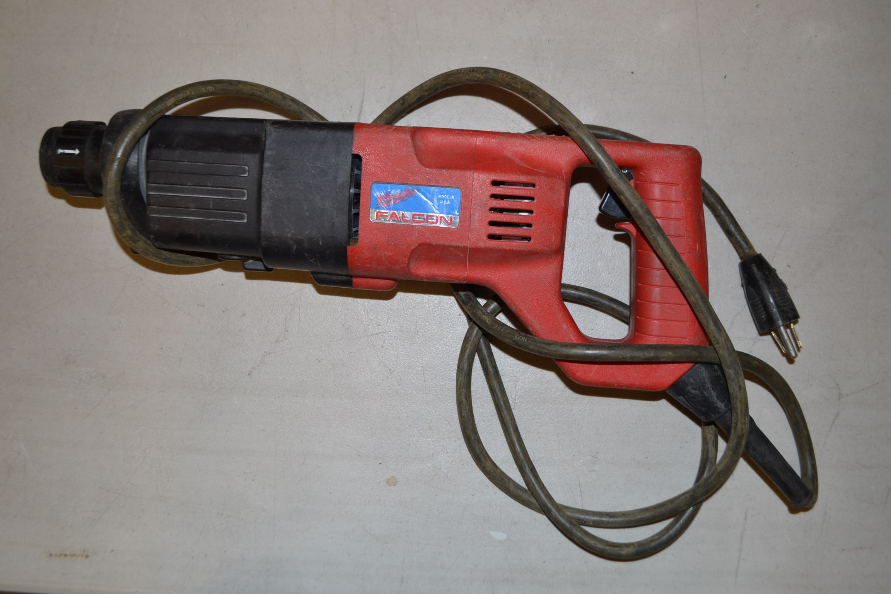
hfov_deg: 57.2
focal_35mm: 33
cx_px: 446
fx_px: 817
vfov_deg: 40.0
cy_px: 297
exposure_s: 1/60
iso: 450
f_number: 3.8
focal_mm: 22
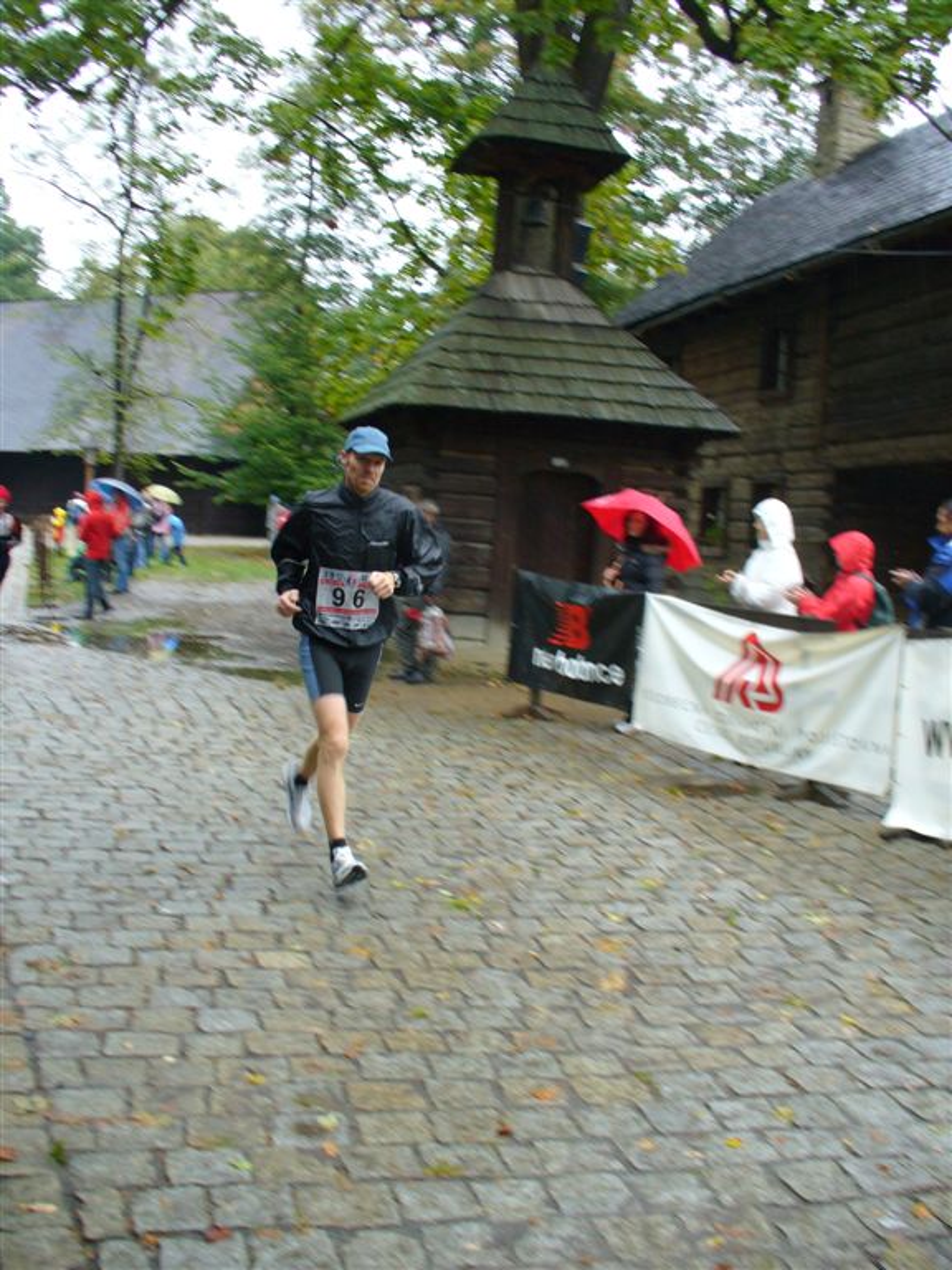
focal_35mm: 37
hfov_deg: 38.7
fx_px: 1357
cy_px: 635
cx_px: 476
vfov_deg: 50.1
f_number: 2.8
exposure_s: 1/40
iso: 100
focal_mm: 6.1
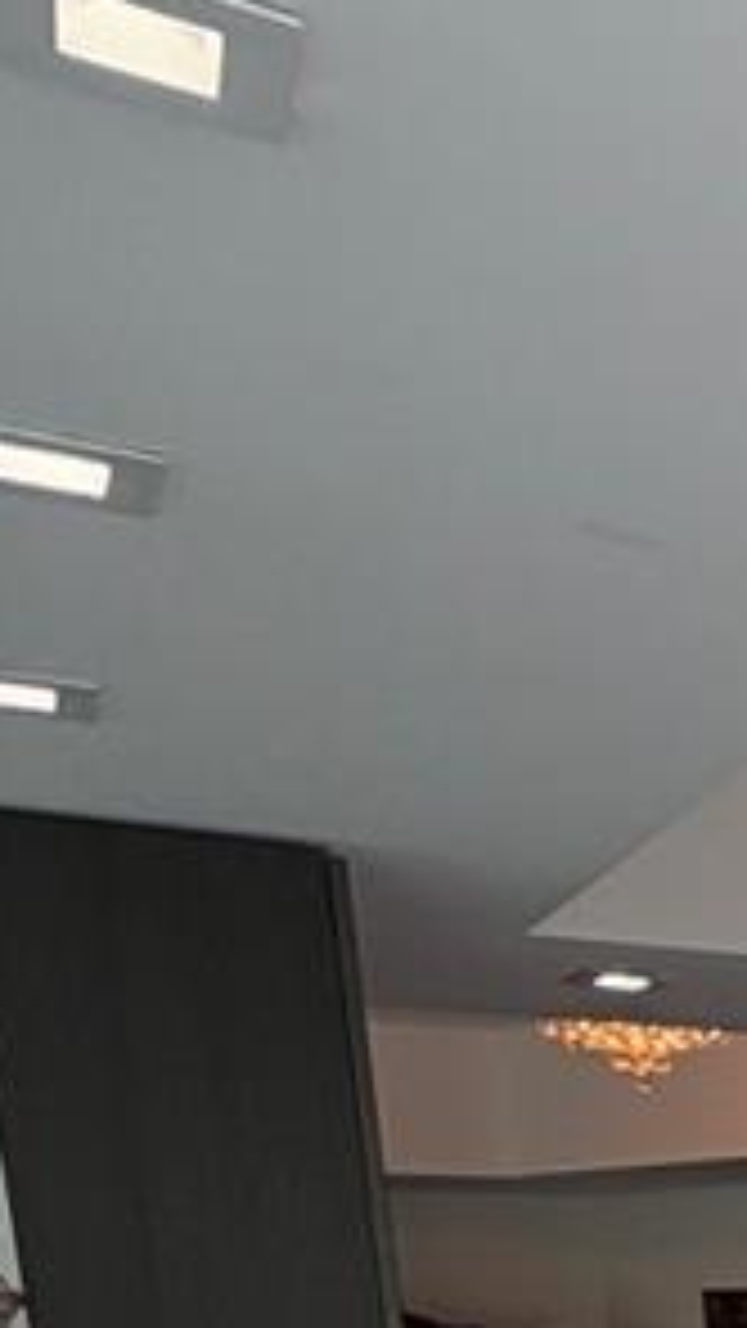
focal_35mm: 62
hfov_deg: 13.8
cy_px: 1729
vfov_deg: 28.0
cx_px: 1791
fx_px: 2183
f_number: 2.2
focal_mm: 2.22
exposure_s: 1/121
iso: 50
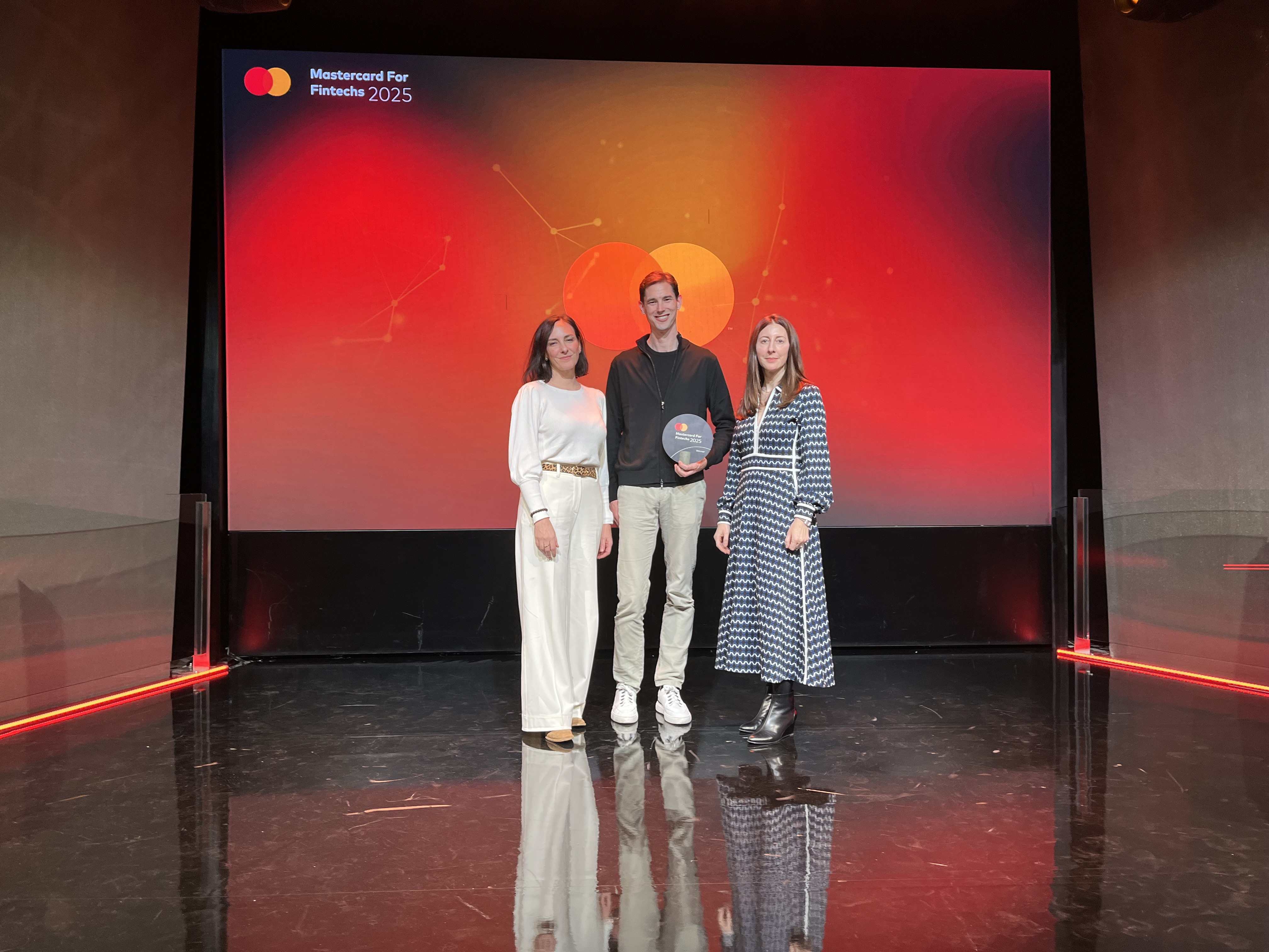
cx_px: 634
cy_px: 476
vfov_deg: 53.1
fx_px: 953
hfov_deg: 67.3
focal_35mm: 26
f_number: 1.6
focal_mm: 5.1
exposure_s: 1/60
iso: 64
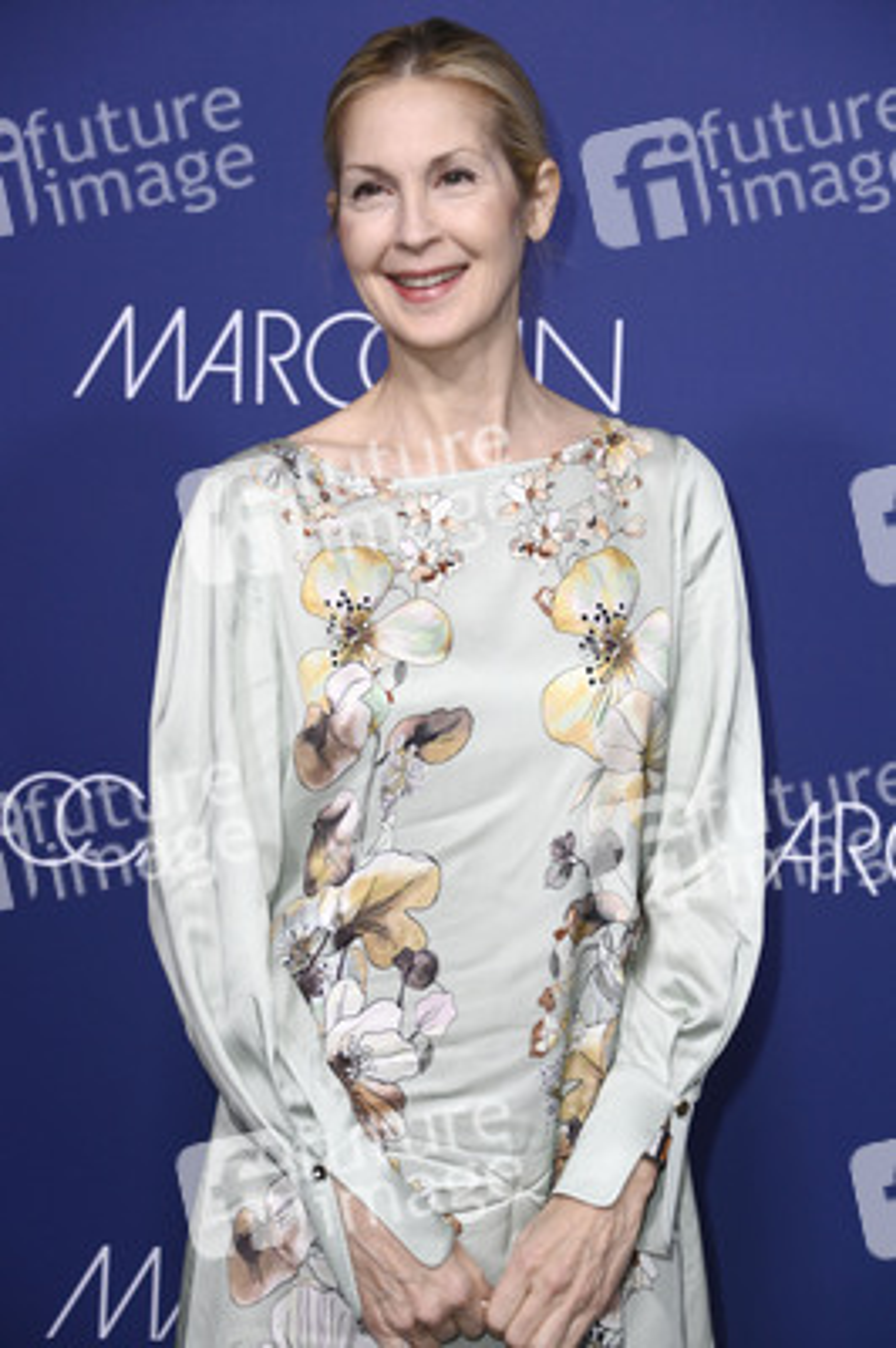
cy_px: 674
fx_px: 3665
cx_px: 448
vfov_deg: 20.8
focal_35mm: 98
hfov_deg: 13.9
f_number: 5.6
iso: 1000
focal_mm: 98
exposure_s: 1/250
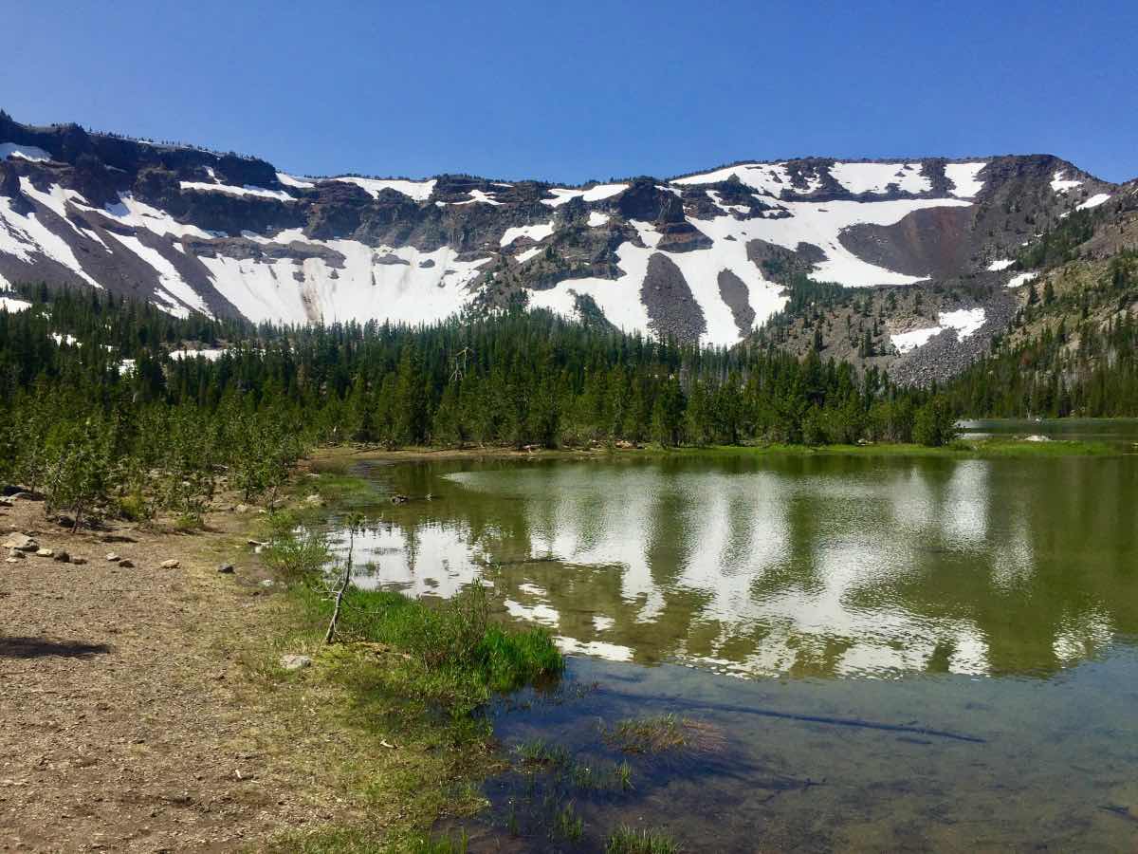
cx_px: 569
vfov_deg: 48.2
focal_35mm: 29
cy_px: 427
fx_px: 953
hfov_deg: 61.7
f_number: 2.2
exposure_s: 1/4950
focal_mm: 4.15
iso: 32
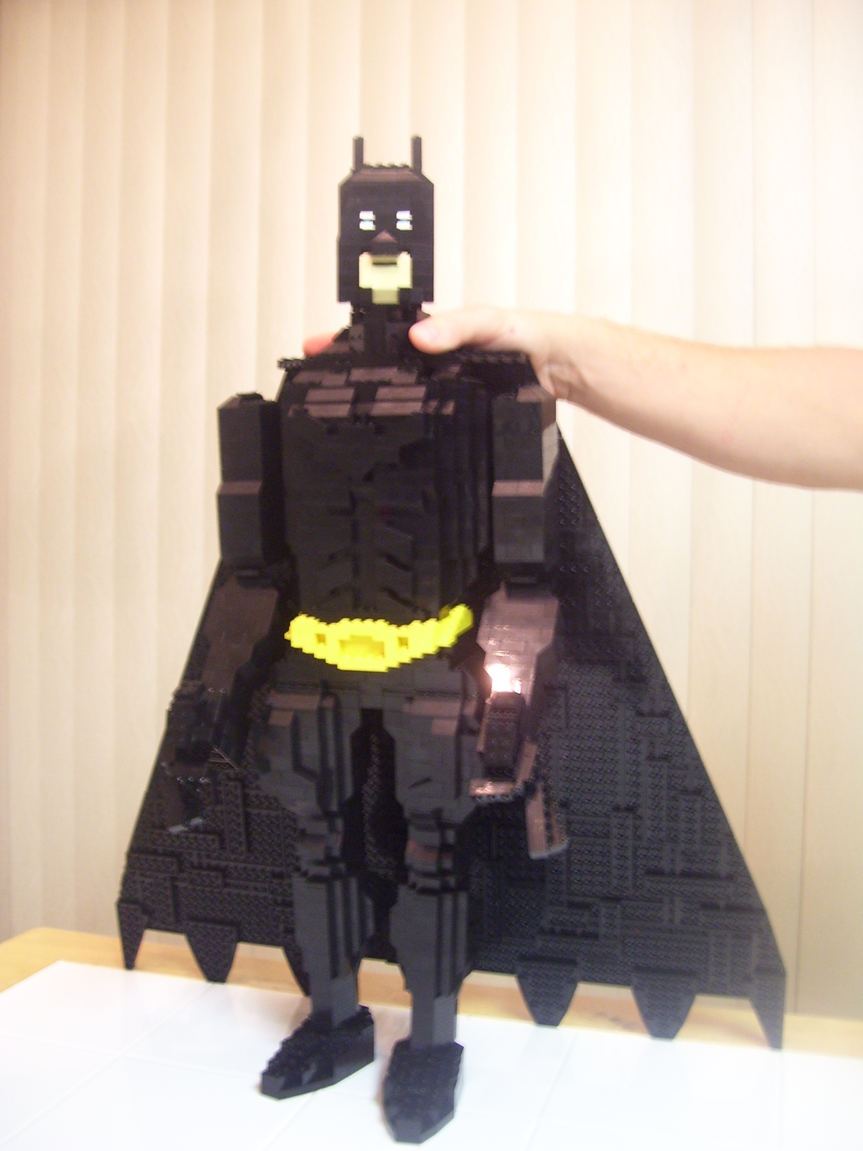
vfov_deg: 51.4
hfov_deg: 39.7
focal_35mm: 36
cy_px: 576
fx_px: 1197
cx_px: 432
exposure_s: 1/8
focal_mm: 6
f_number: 2.7
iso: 160
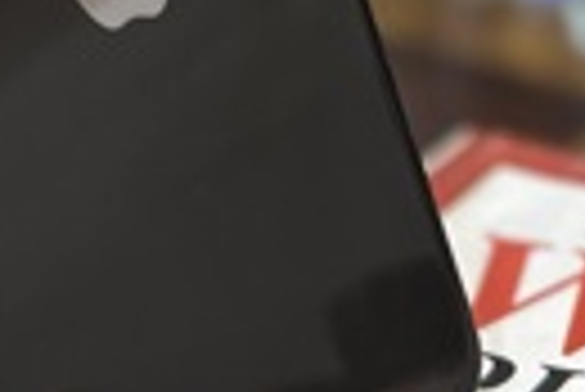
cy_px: -221
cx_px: 164
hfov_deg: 21.1
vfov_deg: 13.4
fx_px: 1562
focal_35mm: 96
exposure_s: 1/59
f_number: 1.78
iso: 400
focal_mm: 6.86
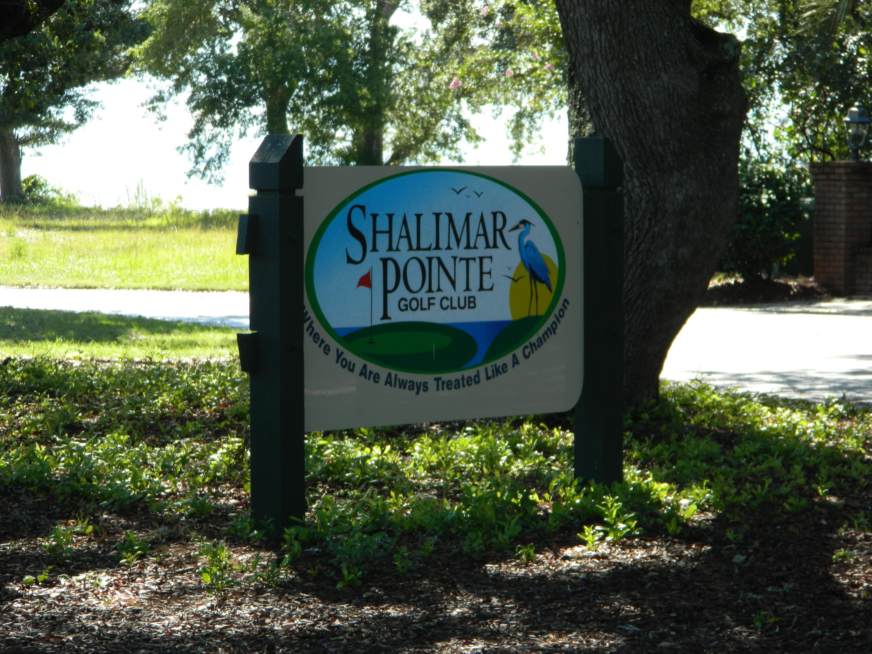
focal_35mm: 177
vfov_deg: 8.4
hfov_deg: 11.2
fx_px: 4459
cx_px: 436
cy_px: 327
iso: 80
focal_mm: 31.8
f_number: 5.1
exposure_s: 1/100
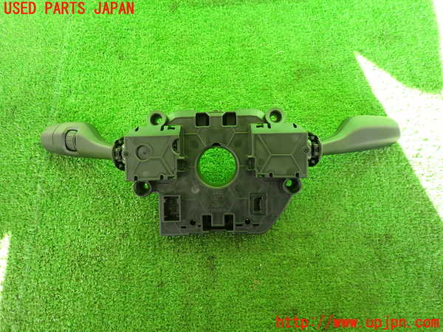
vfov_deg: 54.9
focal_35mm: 25
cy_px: 166
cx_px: 222
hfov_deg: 69.4
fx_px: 320
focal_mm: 4.5
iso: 125
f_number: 2
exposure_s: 1/60
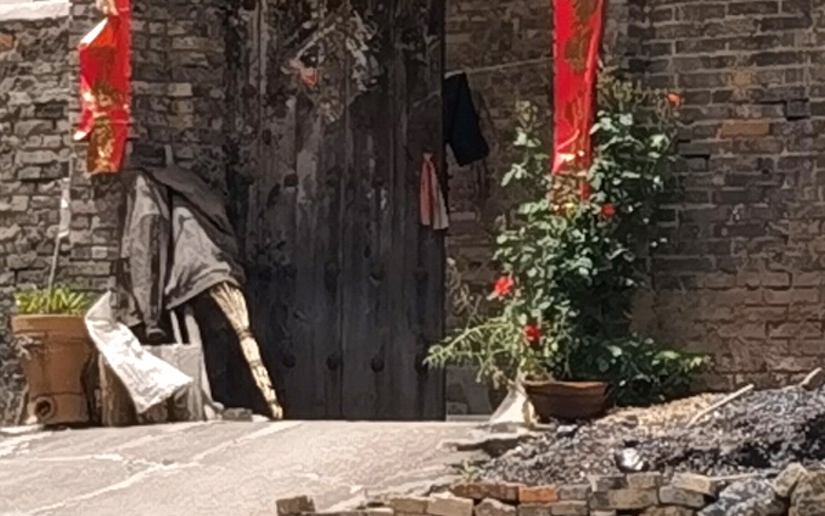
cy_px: -966
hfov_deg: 8.8
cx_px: -469
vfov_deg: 5.4
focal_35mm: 232
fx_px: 5216
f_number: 1.6
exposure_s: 1/2618
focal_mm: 5.56
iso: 50
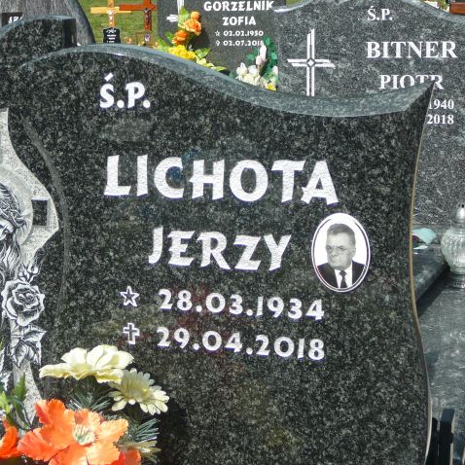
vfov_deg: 22.5
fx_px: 1170
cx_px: 187
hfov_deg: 22.4
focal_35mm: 77
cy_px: 232
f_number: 3.6
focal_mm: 9.7
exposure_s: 1/800
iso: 80
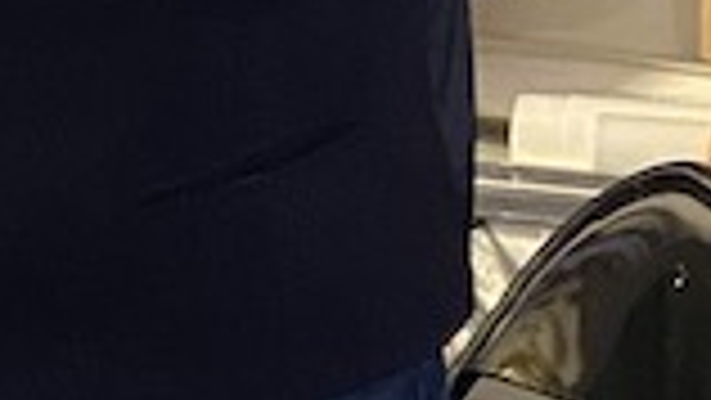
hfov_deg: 11.2
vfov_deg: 6.4
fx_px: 3602
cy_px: 213
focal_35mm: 191
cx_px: 140
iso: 500
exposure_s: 1/40
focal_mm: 4.25
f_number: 1.8
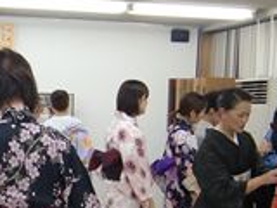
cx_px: 35
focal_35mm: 88
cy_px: 241
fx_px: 704
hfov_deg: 21.8
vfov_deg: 16.2
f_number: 2.6
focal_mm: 4.9
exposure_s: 1/60
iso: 100
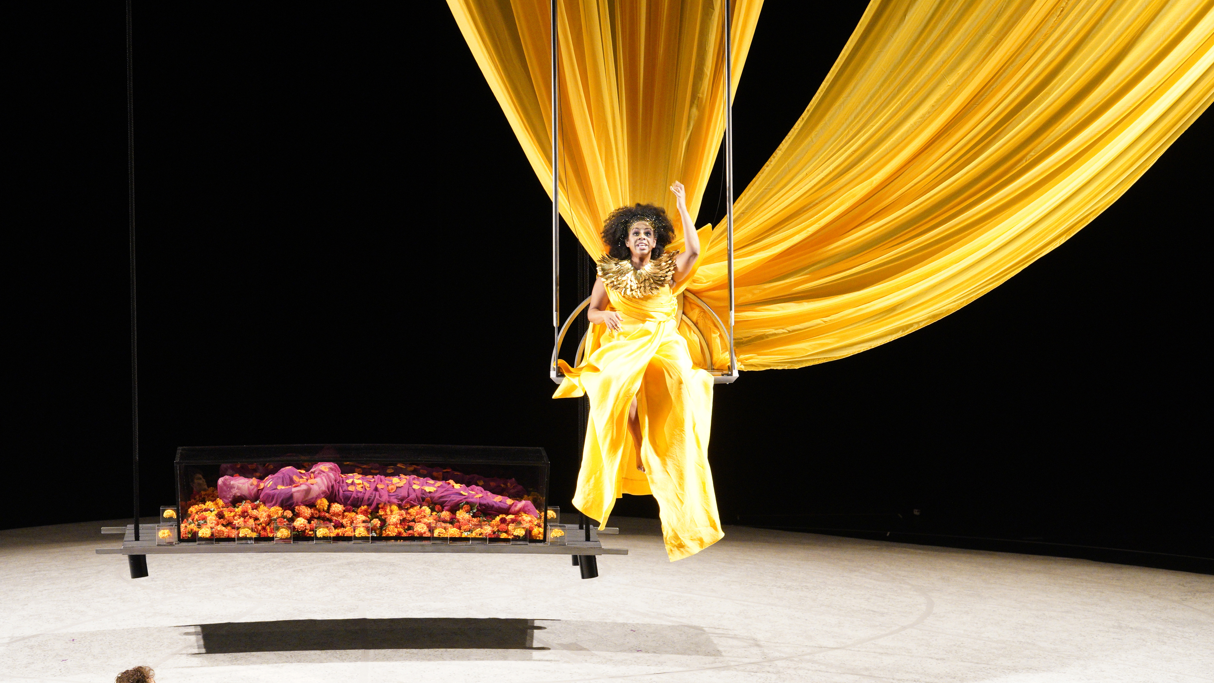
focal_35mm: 162
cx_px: 495
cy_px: 437
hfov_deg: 13.3
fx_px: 5215
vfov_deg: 7.5
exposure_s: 1/100
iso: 4000
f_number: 6.3
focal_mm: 130
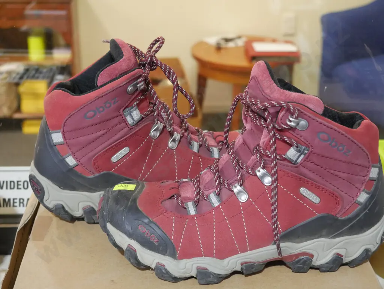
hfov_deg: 33.2
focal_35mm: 58
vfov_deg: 25.3
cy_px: 144
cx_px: 192
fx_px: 644
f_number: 5.4
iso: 2500
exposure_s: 1/60
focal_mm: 29
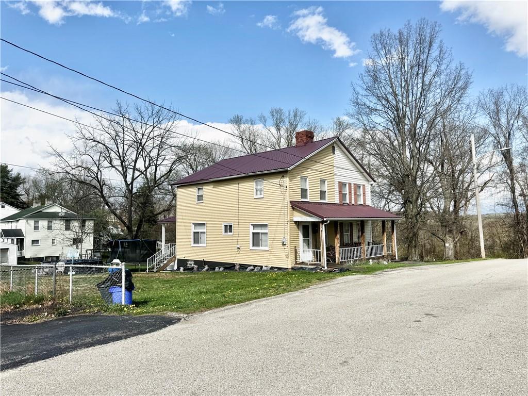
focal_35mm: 24
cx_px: 264
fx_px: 366
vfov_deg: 56.8
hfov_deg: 71.6
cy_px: 198
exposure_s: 1/5814
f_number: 1.78
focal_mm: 6.76
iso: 80
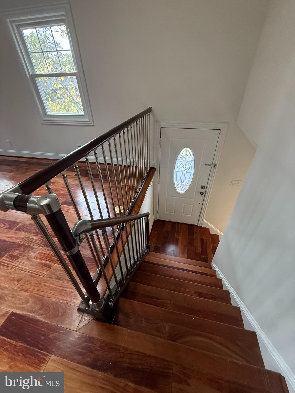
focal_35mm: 14
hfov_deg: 85.7
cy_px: 196
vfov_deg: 102.1
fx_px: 159
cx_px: 148
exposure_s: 1/60
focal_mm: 2.22
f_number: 2.2
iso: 320
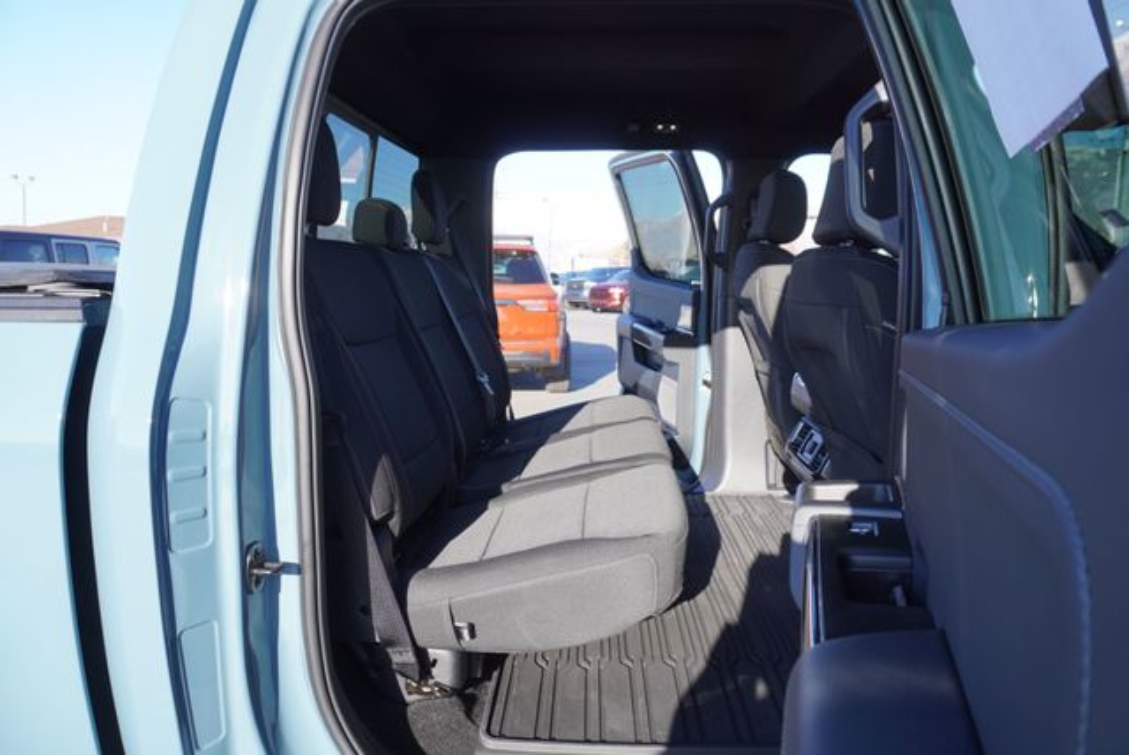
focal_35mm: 24
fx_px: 753
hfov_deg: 73.7
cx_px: 564
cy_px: 378
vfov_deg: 53.2
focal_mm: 16
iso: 100
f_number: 5.6
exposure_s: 1/125
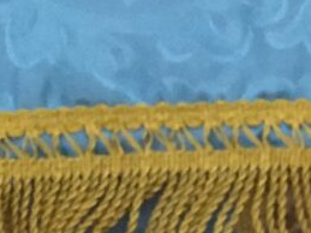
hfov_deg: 9.1
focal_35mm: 215
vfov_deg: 6.6
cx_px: 343
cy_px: -305
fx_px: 1931
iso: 400
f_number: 2.2
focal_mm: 4.15
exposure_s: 1/17
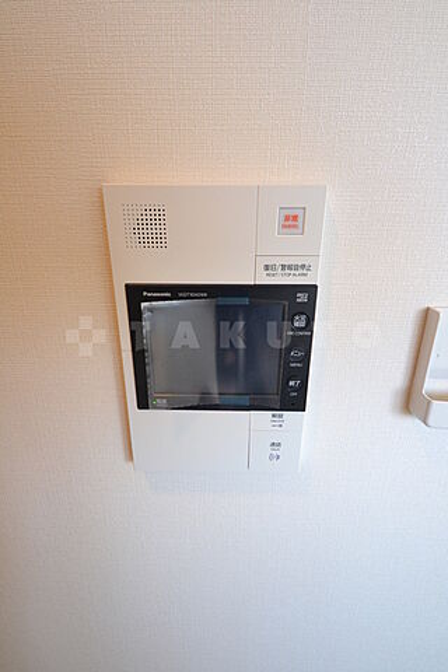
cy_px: 336
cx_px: 224
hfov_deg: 69.7
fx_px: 322
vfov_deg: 92.4
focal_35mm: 17
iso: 1600
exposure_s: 1/125
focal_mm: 11.5
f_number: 5.6
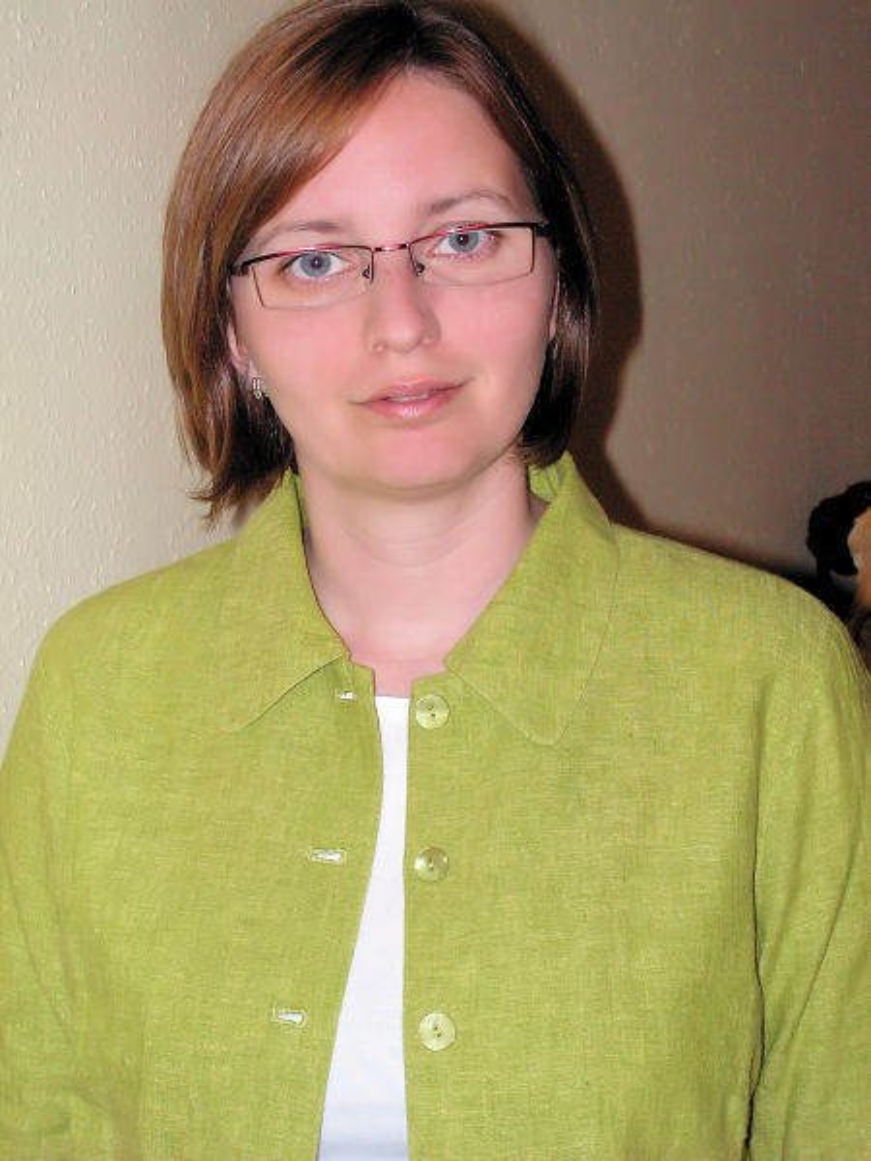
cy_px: 580
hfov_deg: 21.6
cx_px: 436
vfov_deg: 28.6
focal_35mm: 68
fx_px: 2281
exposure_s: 1/80
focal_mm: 11.4
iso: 160
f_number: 3.3
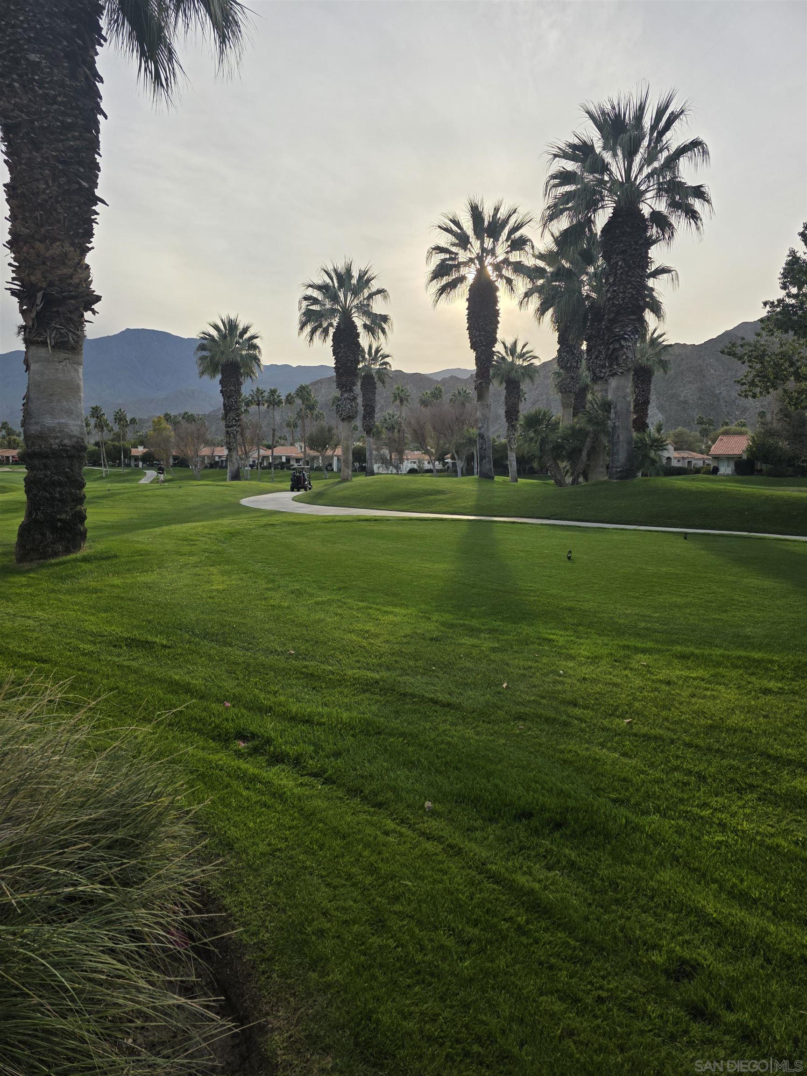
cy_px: 538
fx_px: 715
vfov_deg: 73.9
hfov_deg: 58.9
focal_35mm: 23
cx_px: 404
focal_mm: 6.3
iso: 80
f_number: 1.7
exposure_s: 1/7944
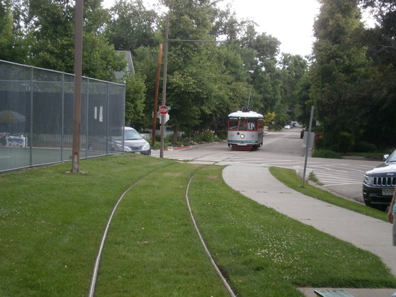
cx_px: 198
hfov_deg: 26.7
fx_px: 835
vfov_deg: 20.2
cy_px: 148
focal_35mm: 73
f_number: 4.4
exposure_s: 1/60
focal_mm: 13
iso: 80
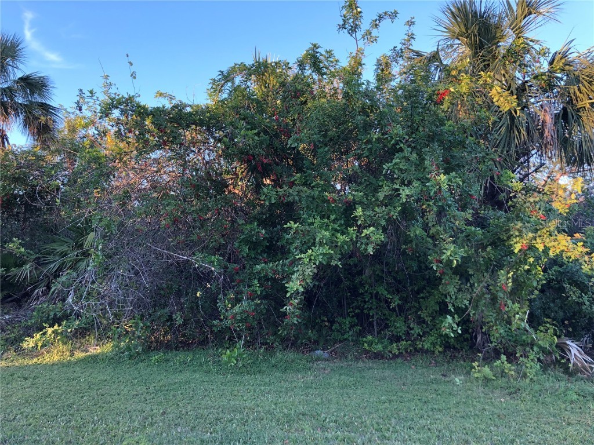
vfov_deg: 49.7
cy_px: 222
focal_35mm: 28
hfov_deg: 63.4
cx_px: 297
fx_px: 480
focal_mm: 3.99
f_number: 1.8
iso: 40
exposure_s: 1/120
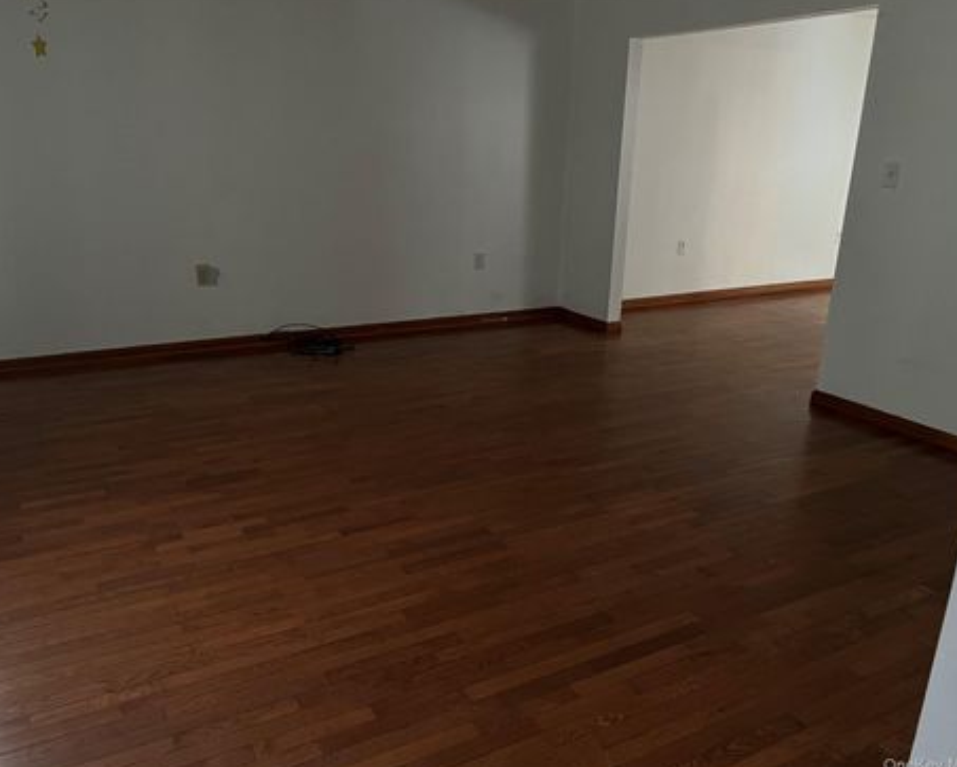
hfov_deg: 62.2
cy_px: 381
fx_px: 794
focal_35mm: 28
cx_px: 461
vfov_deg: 51.6
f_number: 1.5
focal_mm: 5.7
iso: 640
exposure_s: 1/40
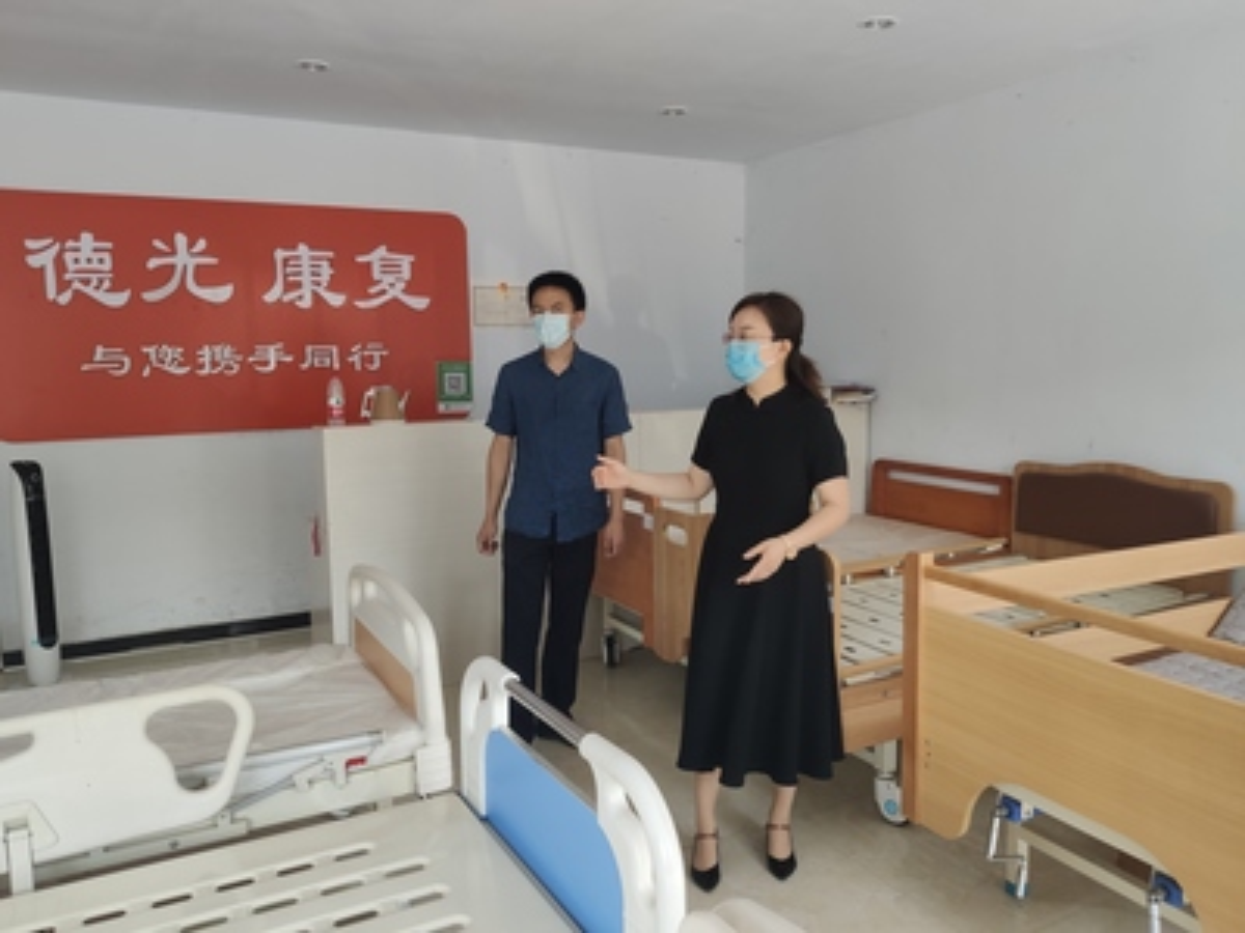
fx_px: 971
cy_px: 466
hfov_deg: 65.3
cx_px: 622
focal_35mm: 27
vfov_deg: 51.4
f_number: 1.75
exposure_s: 1/100
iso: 193
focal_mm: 4.75
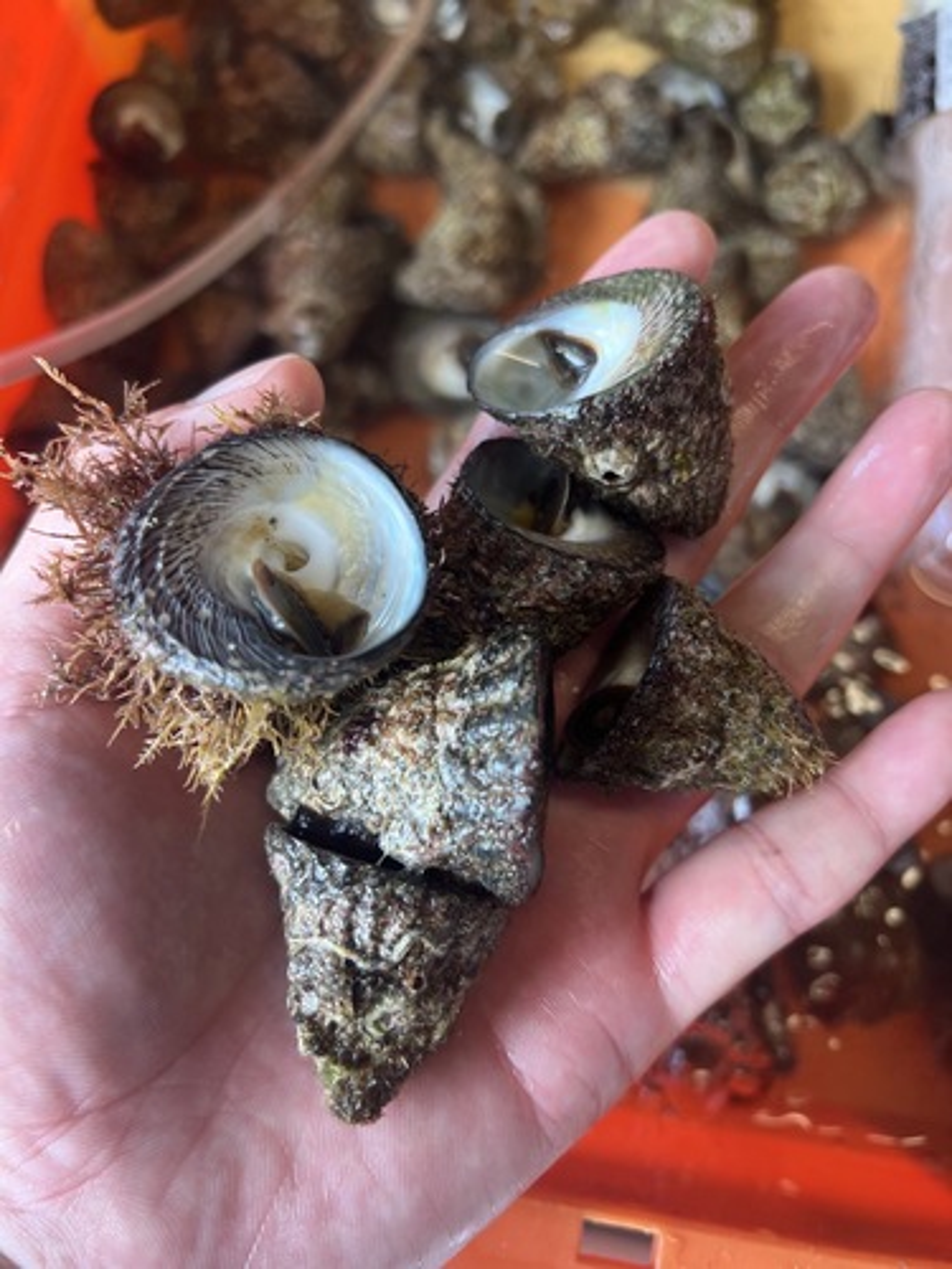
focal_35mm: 26
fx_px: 953
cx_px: 476
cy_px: 634
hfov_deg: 53.1
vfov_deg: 67.3
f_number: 1.5
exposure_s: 1/120
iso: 50
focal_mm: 5.7
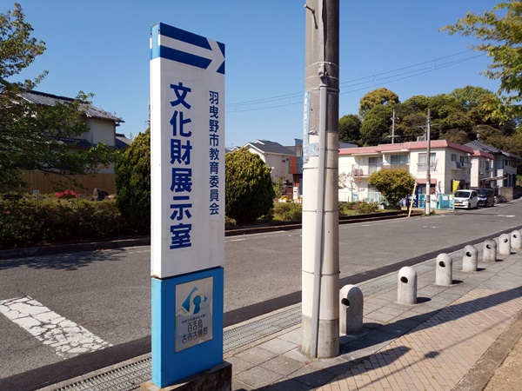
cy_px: 196
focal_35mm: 32
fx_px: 483
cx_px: 261
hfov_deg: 56.8
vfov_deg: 44.2
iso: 100
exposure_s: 1/1486
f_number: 2
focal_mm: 4.5
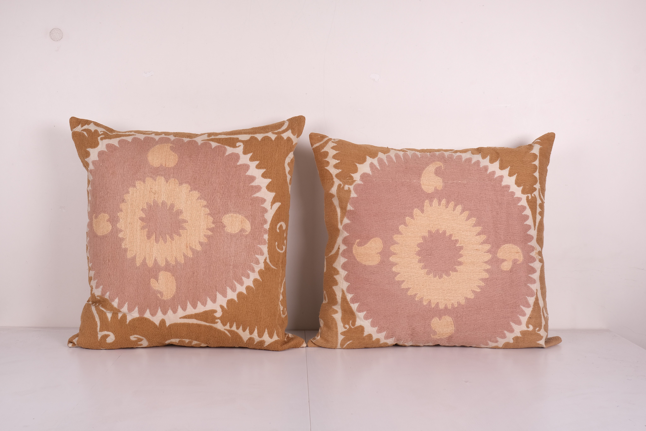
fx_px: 682
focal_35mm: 38
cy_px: 216
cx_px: 323
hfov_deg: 50.7
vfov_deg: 35.1
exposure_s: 1/160
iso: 80
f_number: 13
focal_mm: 25.4
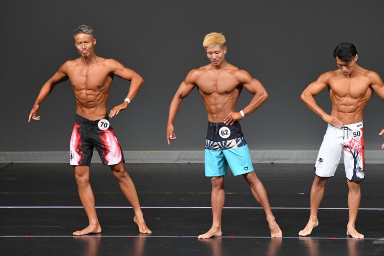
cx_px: 192
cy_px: 128
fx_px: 3198
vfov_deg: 4.6
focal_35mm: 300
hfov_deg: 6.9
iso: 4000
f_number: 5.6
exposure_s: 1/400
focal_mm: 200
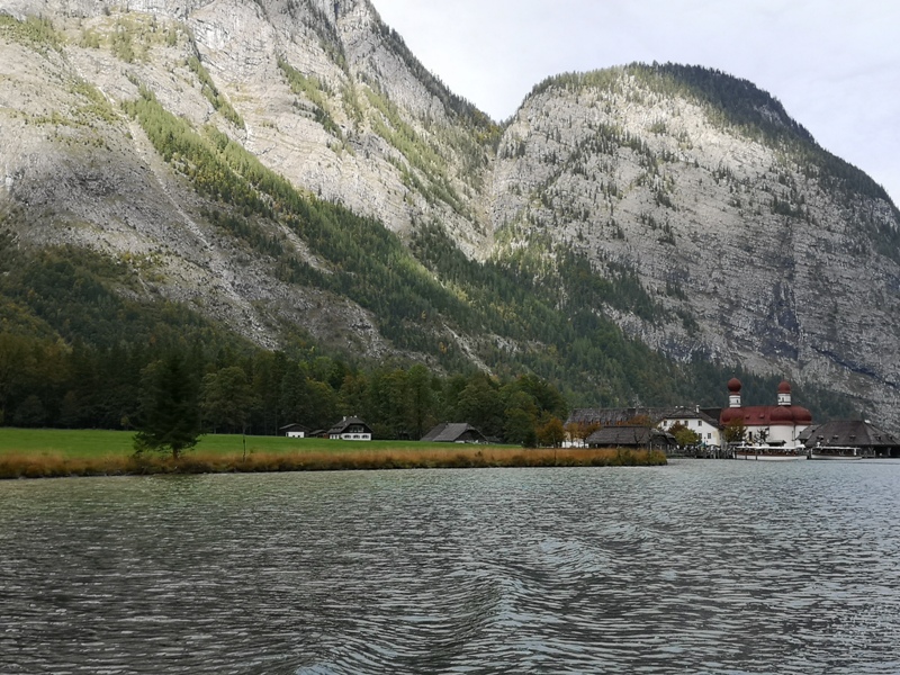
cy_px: 338
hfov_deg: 42.9
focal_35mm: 44
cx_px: 450
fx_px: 1144
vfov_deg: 32.9
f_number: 1.8
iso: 50
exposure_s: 1/881
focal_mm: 3.95
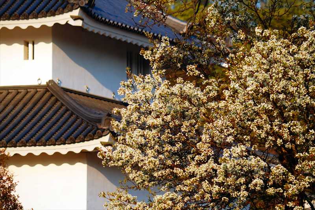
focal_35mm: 360
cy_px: 105
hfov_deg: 5.7
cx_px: 158
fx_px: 3149
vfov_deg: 3.8
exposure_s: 1/400
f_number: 6.3
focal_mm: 240
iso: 125
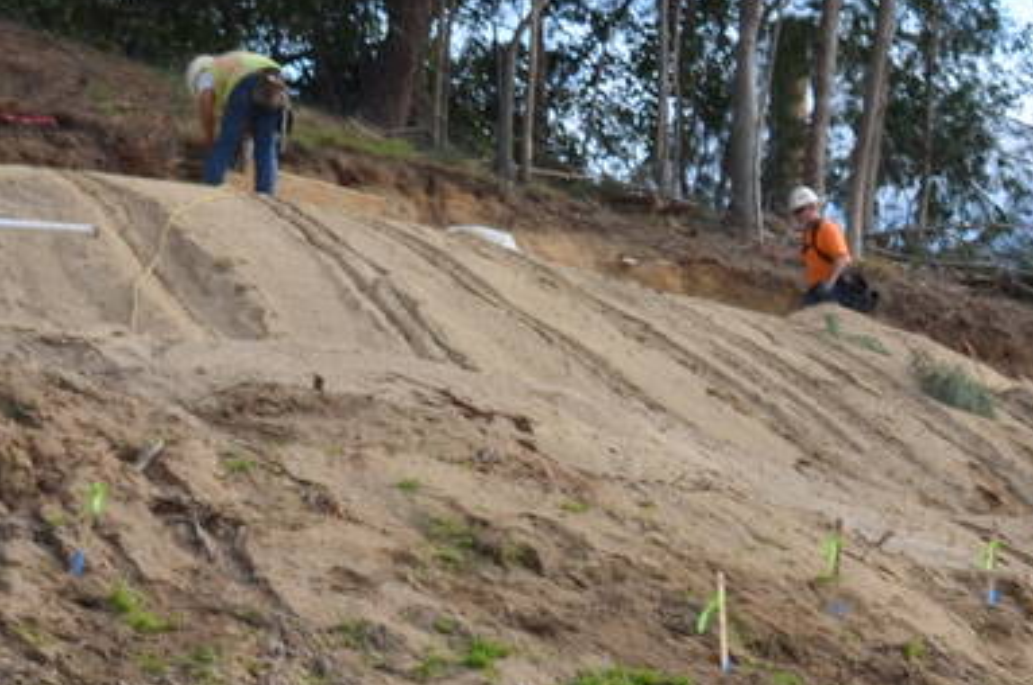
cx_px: 1767
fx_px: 6818
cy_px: 510
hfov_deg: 8.4
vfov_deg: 5.7
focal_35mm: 238
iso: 200
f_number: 8
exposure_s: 1/250
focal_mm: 38
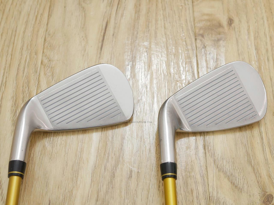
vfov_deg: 29.1
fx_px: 396
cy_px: 102
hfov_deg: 38.2
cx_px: 137
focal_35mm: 50
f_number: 4.5
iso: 1600
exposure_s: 1/60
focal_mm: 25
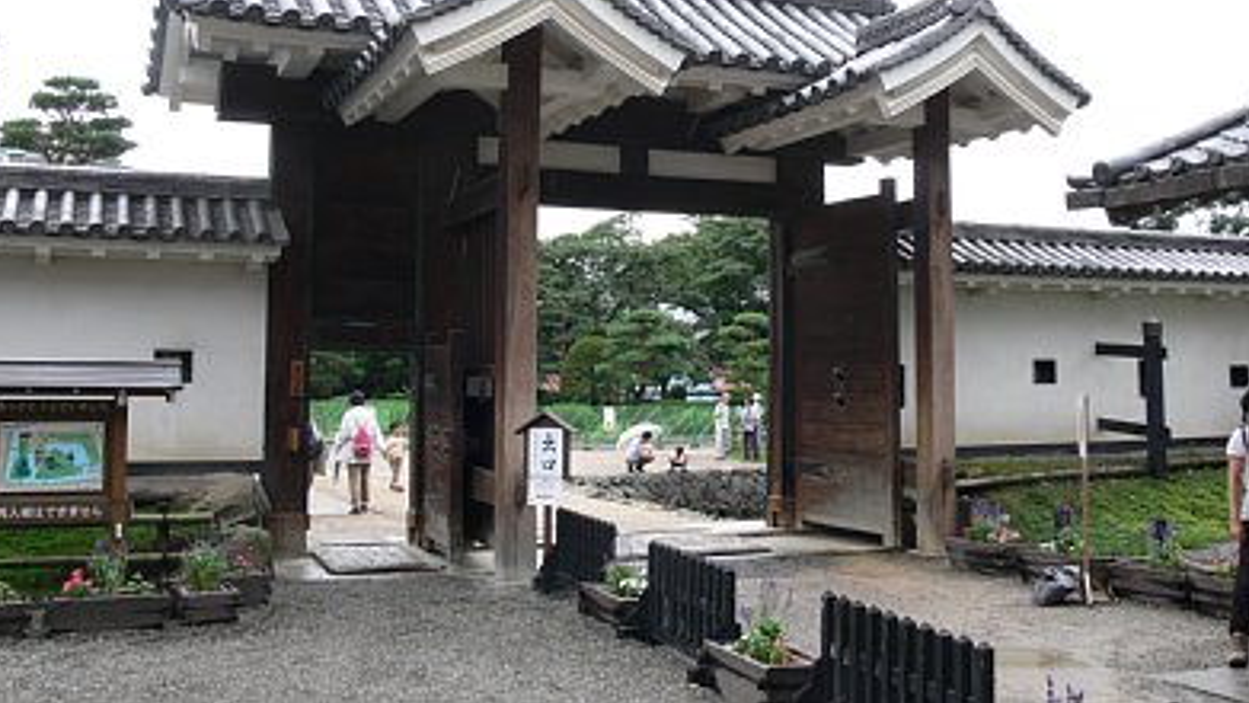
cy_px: 227
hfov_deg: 51.6
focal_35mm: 39
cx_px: 623
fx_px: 1292
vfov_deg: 30.2
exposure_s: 1/160
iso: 80
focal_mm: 7.4
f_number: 5.6
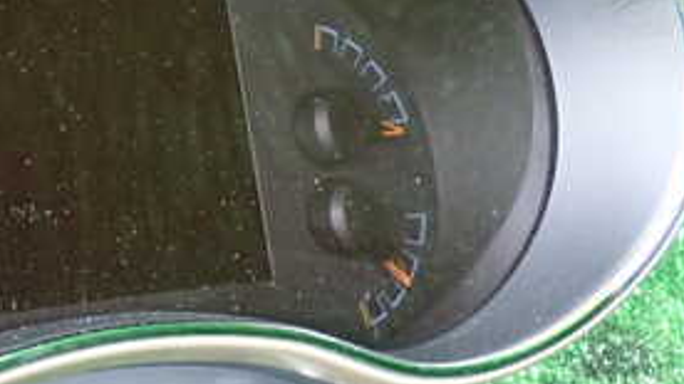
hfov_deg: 27.9
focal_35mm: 71
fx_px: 1287
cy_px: 94
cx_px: -12
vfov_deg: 16.9
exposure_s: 1/13
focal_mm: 5.4
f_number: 2.3
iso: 800
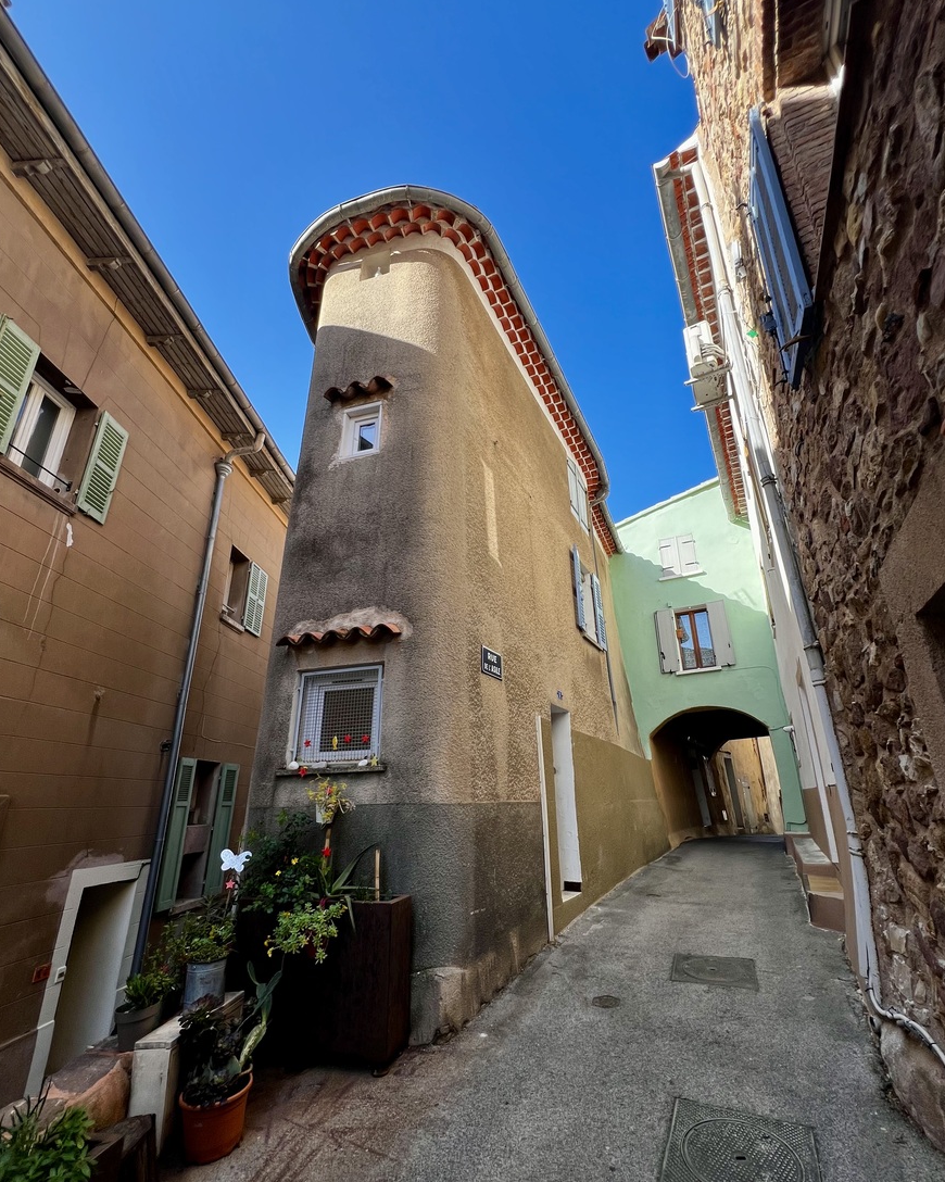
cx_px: 483
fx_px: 490
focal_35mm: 14
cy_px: 621
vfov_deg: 100.6
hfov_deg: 88.0
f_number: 1.8
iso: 32
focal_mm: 1.57
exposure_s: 1/355
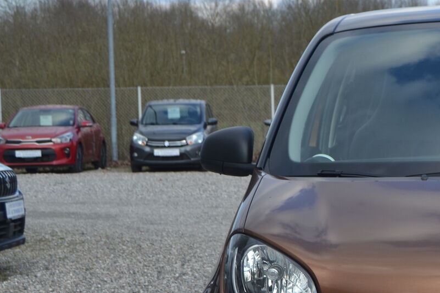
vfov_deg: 11.8
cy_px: 272
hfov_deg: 17.1
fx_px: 1405
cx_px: 505
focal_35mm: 115
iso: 100
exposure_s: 1/200
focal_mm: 32
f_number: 7.1
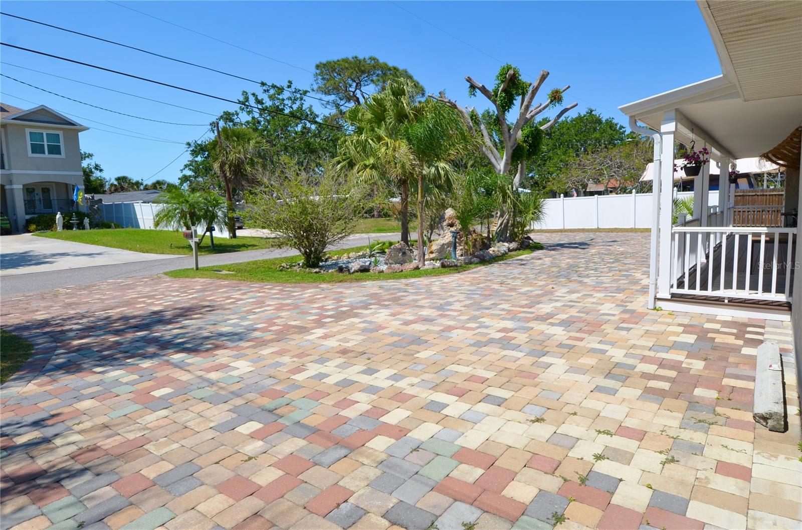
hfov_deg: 81.3
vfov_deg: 59.2
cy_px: 265
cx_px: 401
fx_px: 467
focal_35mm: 21
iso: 100
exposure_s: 1/320
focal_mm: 14
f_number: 9
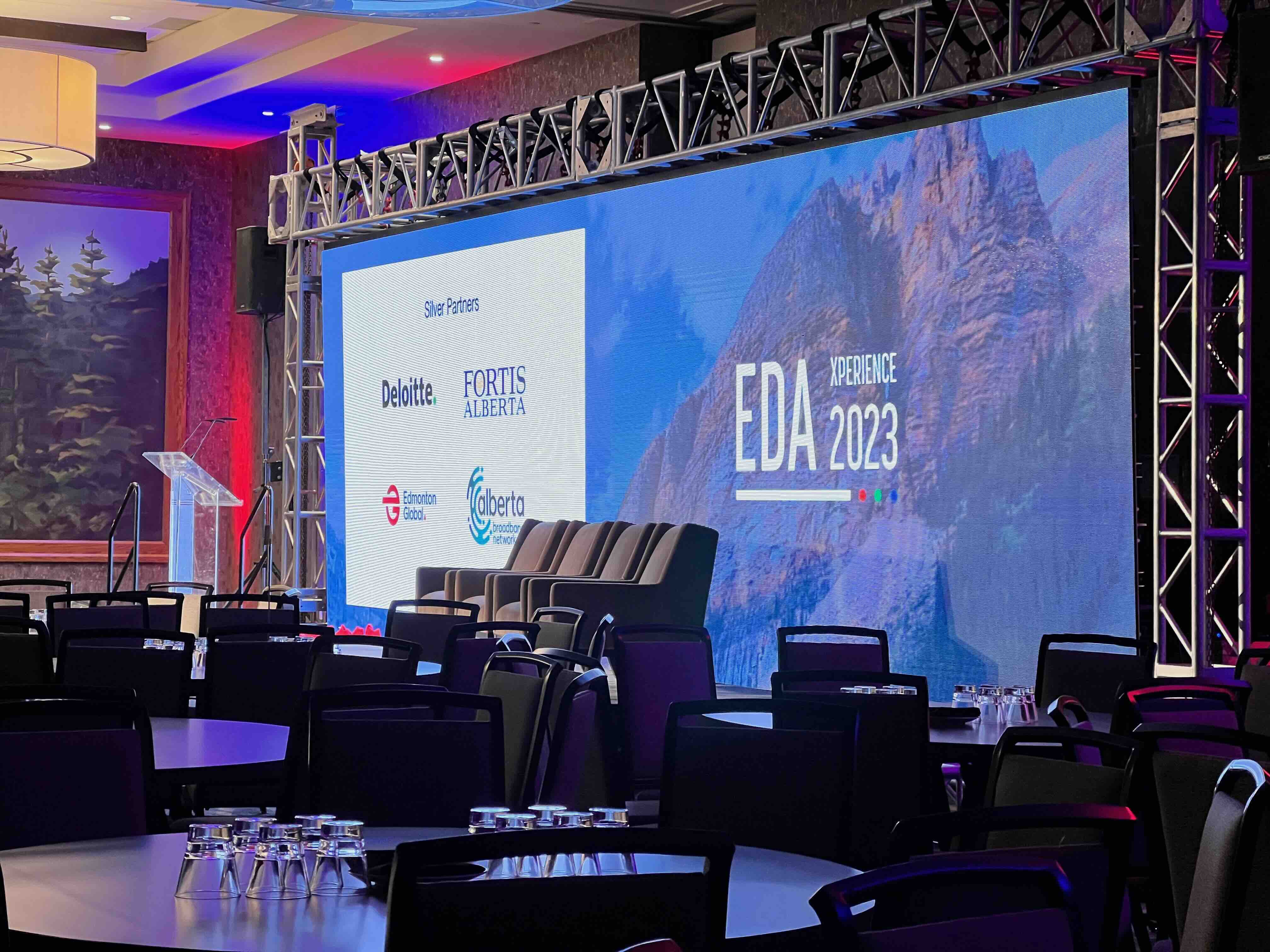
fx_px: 2825
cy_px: 476
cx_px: 635
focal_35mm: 77
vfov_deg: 19.1
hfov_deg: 25.3
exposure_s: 1/56
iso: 320
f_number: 2.8
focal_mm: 9
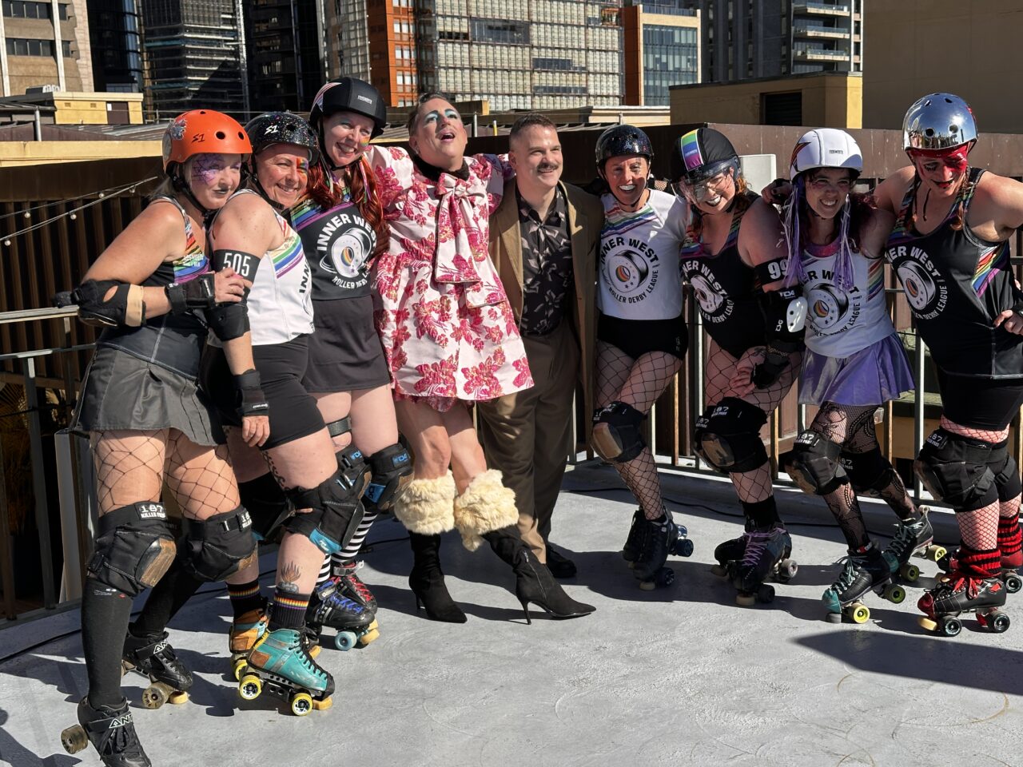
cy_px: 384
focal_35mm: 48
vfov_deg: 30.3
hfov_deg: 39.7
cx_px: 512
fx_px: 1419
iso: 64
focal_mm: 6.86
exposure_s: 1/3257
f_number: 1.78
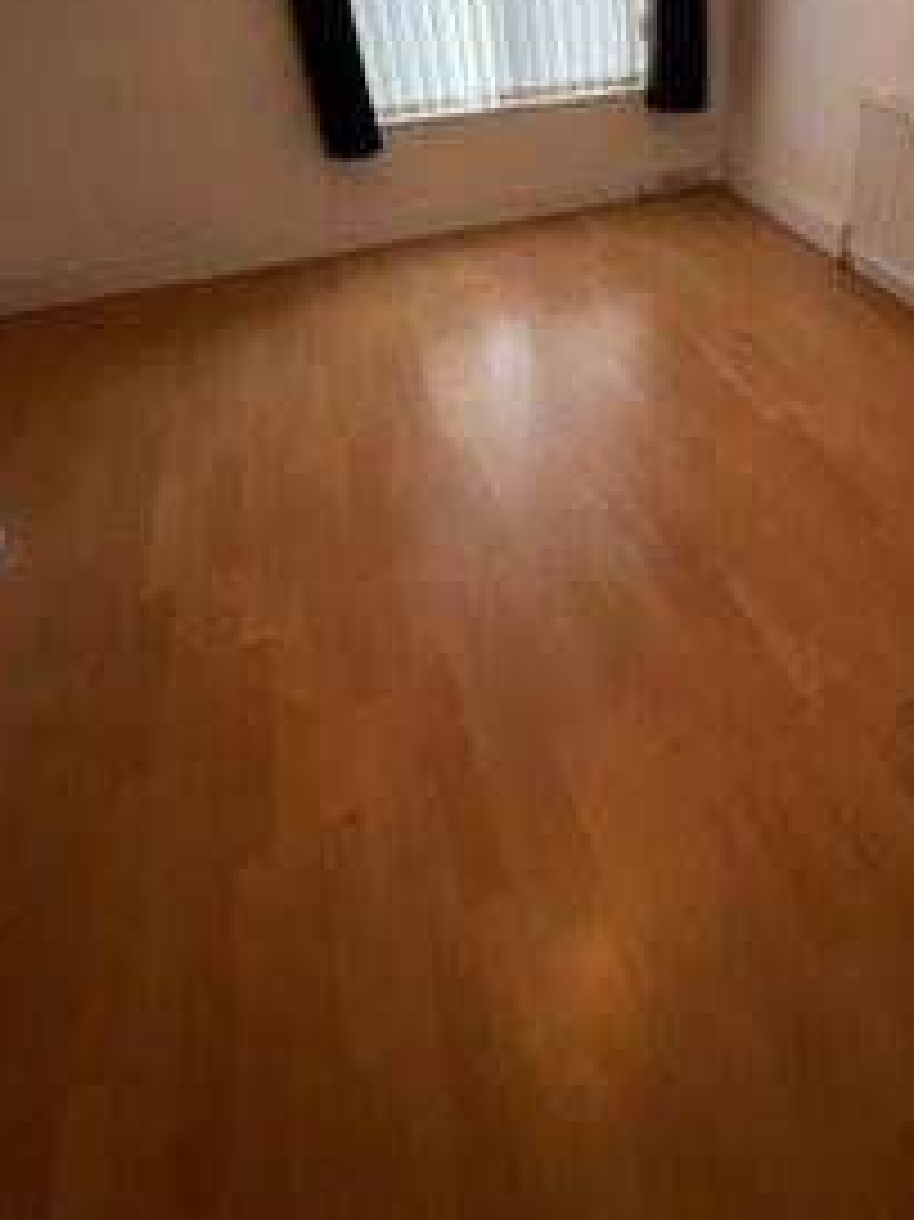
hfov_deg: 61.5
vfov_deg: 73.4
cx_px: 626
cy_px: 304
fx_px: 740
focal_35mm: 21
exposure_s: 1/50
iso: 320
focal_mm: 1.57
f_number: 1.8
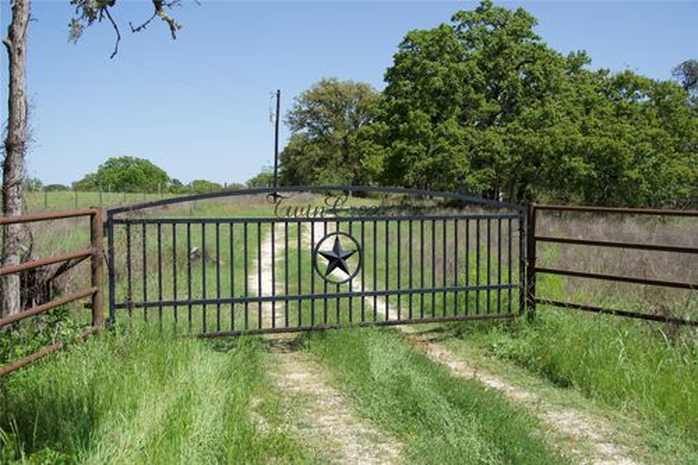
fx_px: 814
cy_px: 232
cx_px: 349
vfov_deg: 31.9
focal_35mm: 42
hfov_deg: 46.4
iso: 100
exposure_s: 1/500
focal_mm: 28
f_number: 5
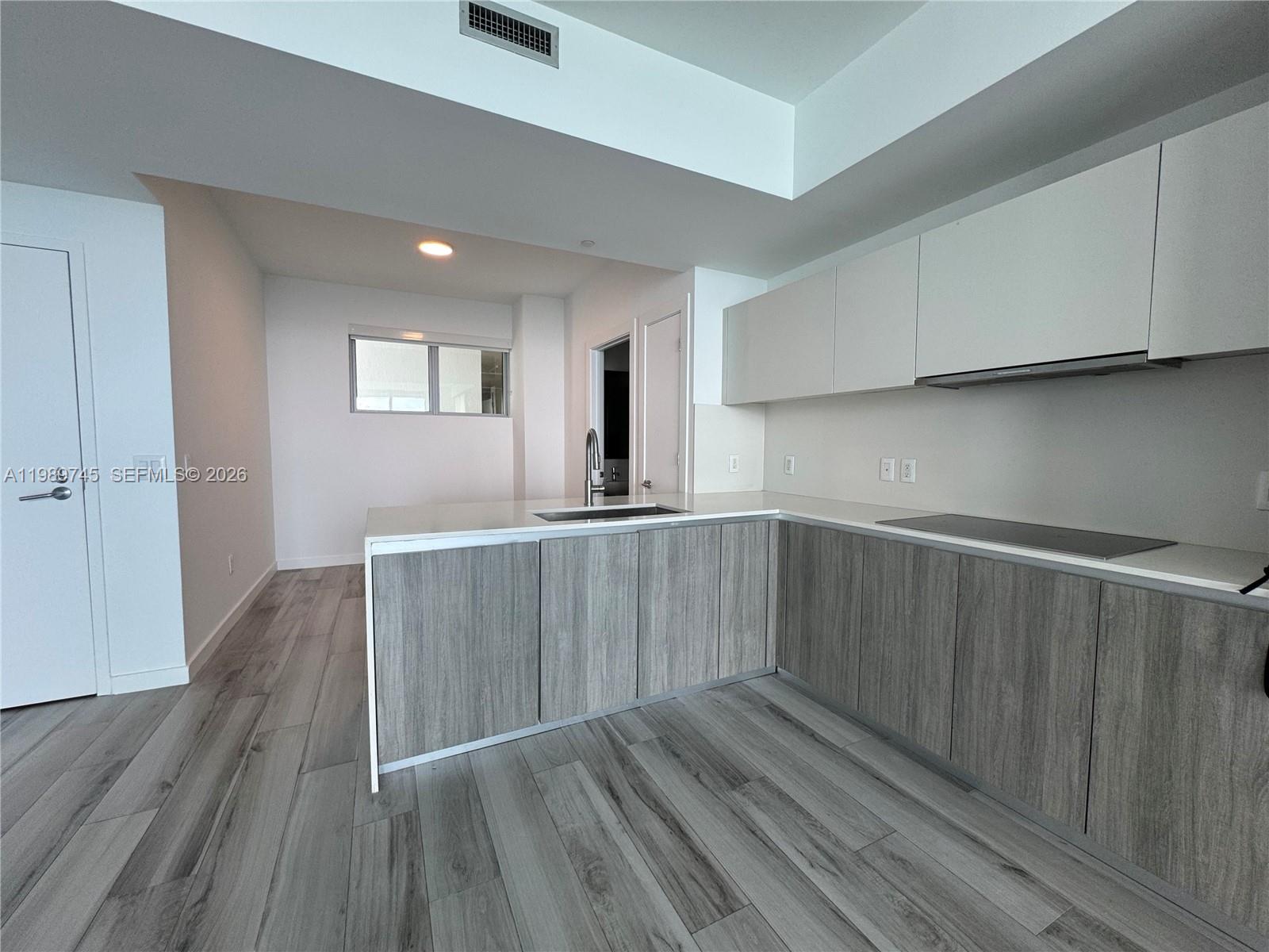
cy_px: 476
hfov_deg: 102.1
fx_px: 513
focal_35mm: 14
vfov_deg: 85.7
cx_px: 634
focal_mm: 2.22
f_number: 2.2
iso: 100
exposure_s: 1/120
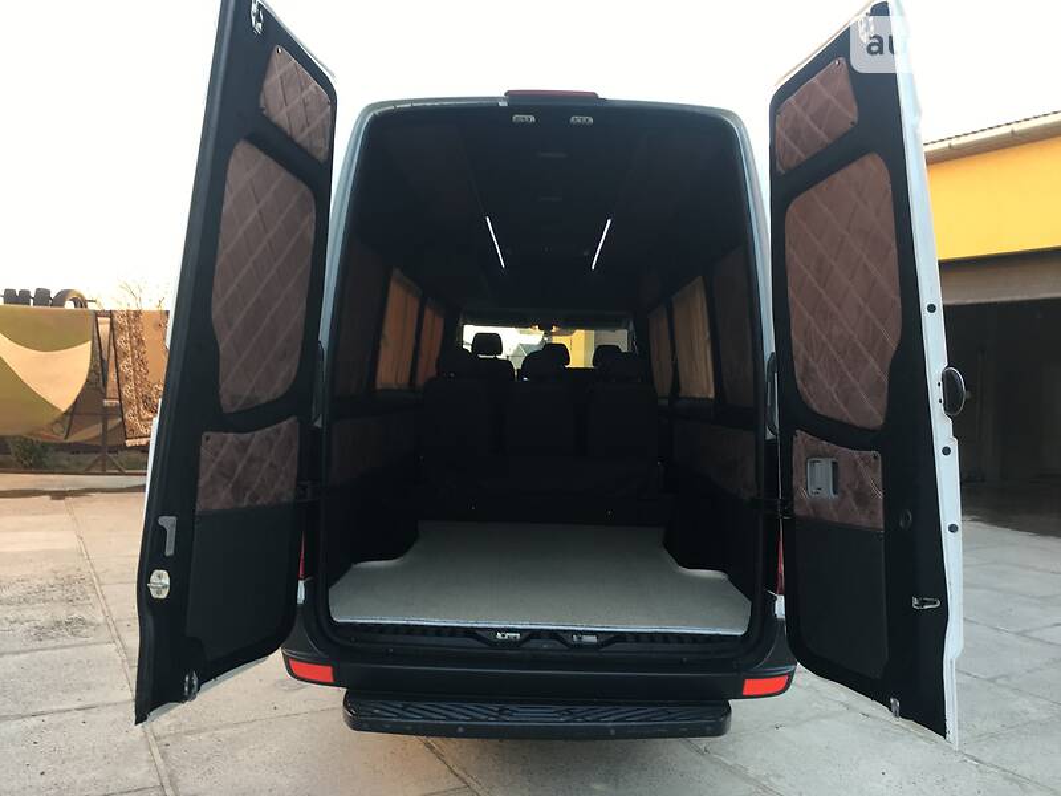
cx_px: 530
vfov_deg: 48.2
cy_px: 398
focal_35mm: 29
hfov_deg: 61.7
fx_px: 889
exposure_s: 1/100
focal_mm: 4.2
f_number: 2.2
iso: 40
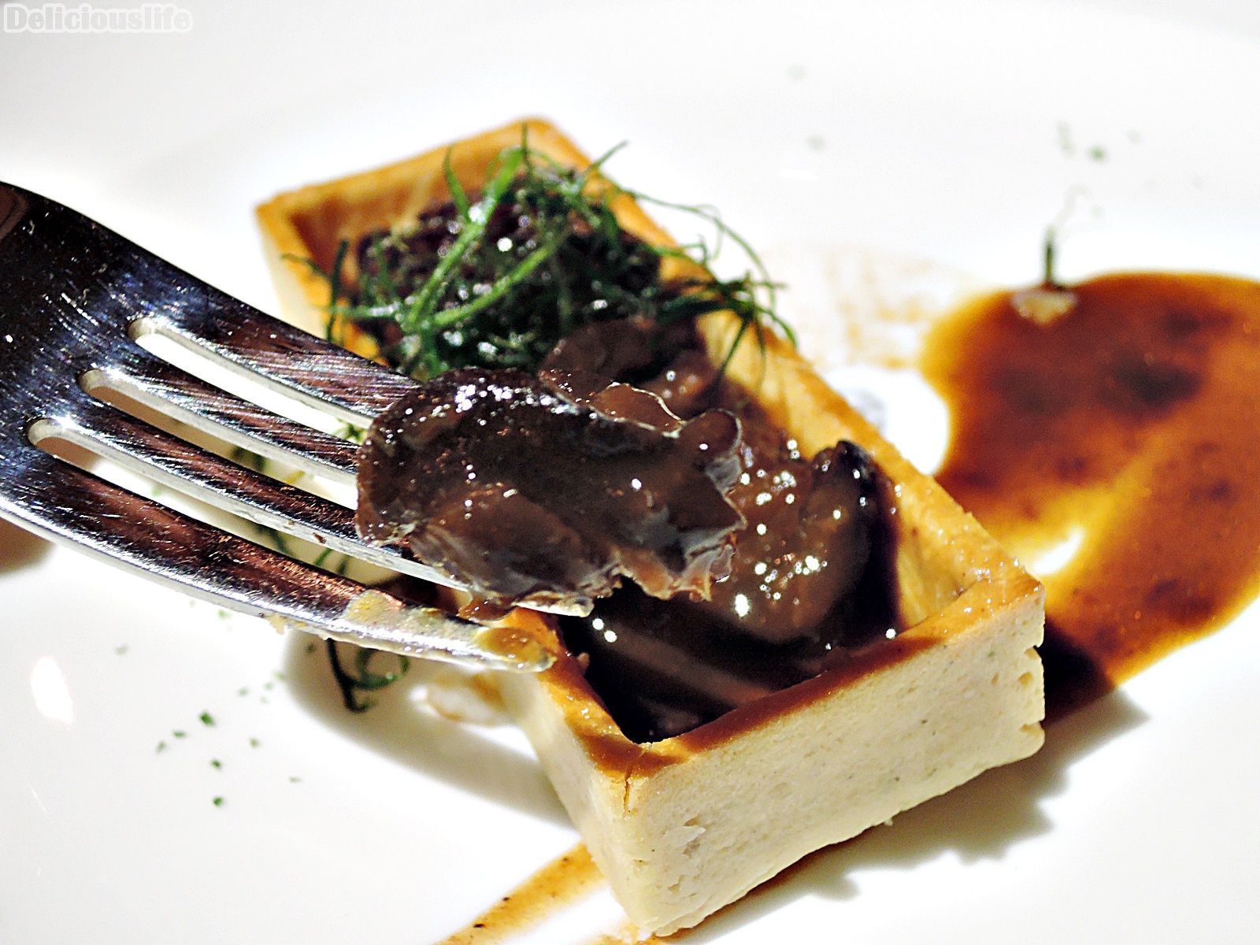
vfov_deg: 32.2
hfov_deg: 42.1
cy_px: 472
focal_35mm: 45
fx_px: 1638
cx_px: 630
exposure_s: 1/13
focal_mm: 9.6
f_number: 3.7
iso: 560
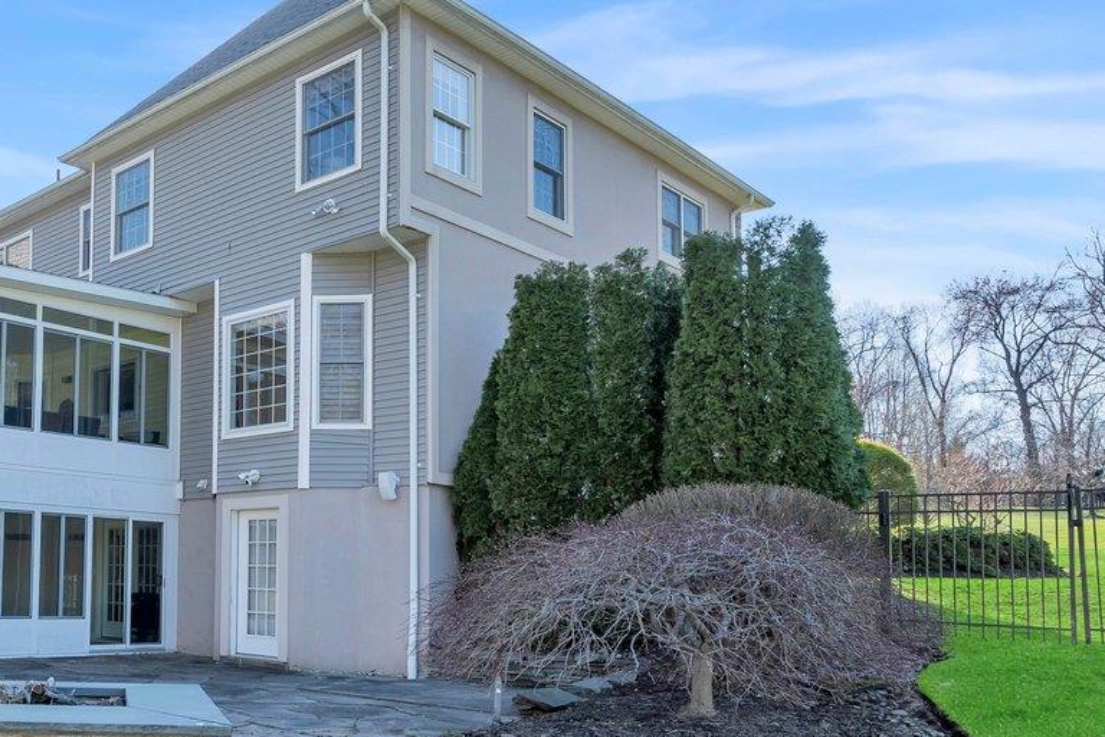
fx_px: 982
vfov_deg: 40.5
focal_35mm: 32
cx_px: 83
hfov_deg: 51.0
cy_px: 498
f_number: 6.3
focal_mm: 12
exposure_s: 1/100
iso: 100
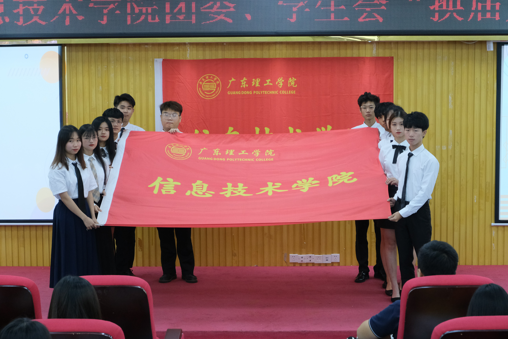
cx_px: 254
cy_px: 170
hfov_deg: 29.7
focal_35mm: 68
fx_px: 959
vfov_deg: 20.0
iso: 2500
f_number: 5.6
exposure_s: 1/80
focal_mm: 45
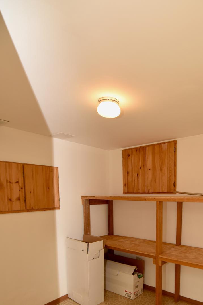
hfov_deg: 53.3
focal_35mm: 23
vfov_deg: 72.6
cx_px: 145
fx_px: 194
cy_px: 215
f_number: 5
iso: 800
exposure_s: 1/60
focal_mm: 16
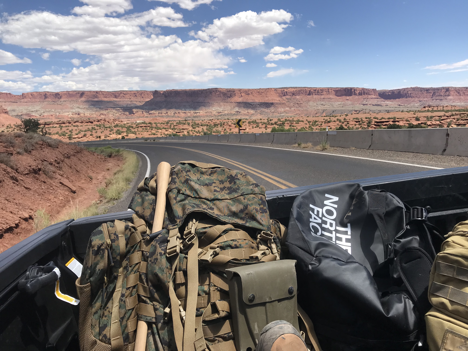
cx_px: 234
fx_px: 379
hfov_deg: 63.4
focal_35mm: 28
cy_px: 176
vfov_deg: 49.7
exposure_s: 1/2179
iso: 20
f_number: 1.8
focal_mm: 3.99
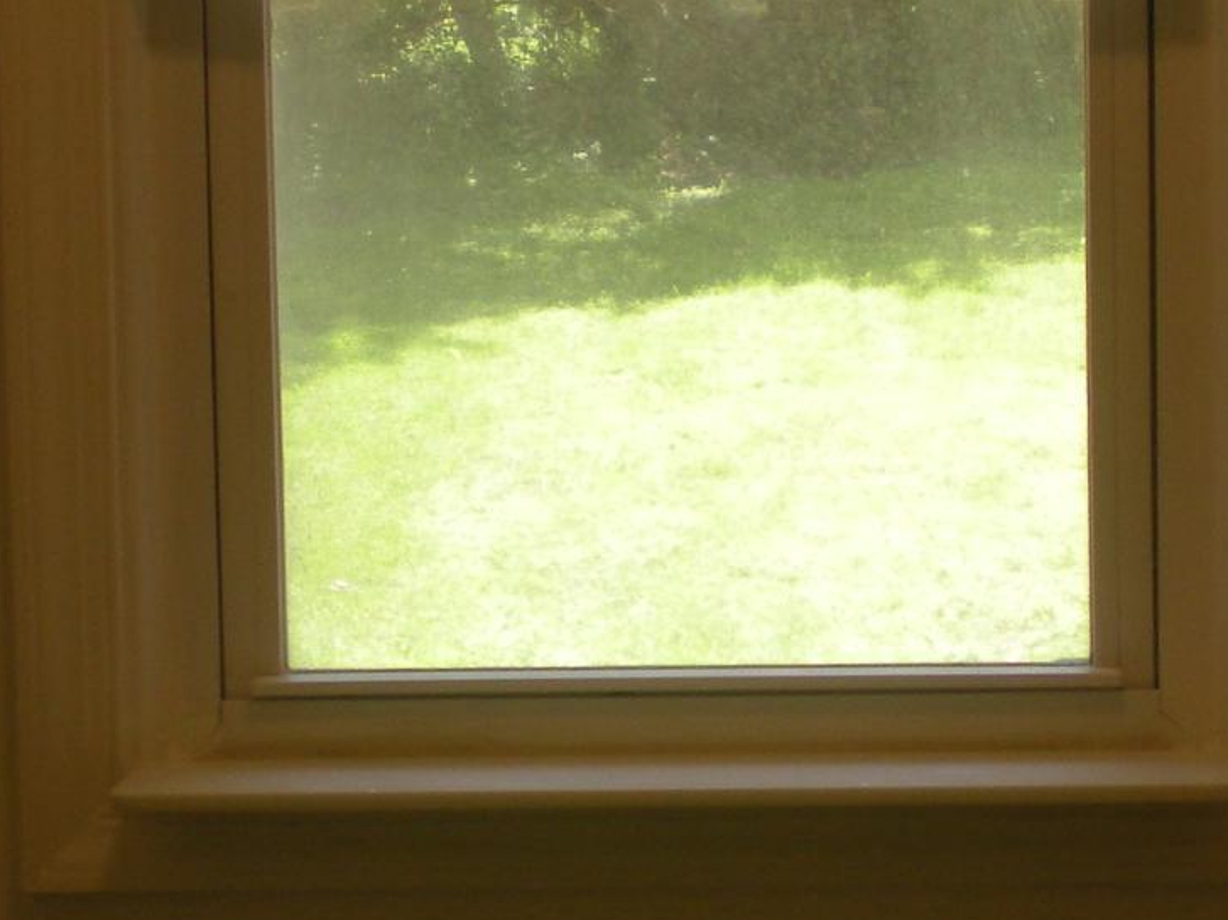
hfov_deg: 18.3
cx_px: 791
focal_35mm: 107
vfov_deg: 13.8
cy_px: 457
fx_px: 3795
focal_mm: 6.3
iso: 64
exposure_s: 1/67.7
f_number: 3.1
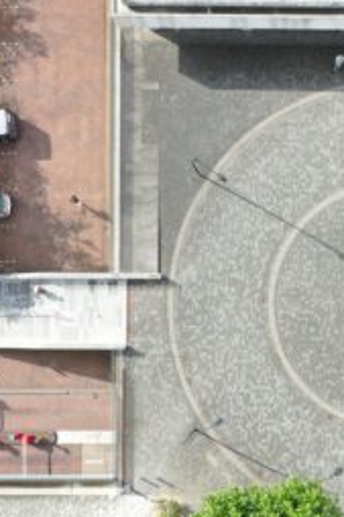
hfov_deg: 24.9
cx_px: 297
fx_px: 761
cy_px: 318
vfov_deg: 37.4
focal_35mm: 53
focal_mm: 10.26
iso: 100
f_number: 4.5
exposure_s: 1/200
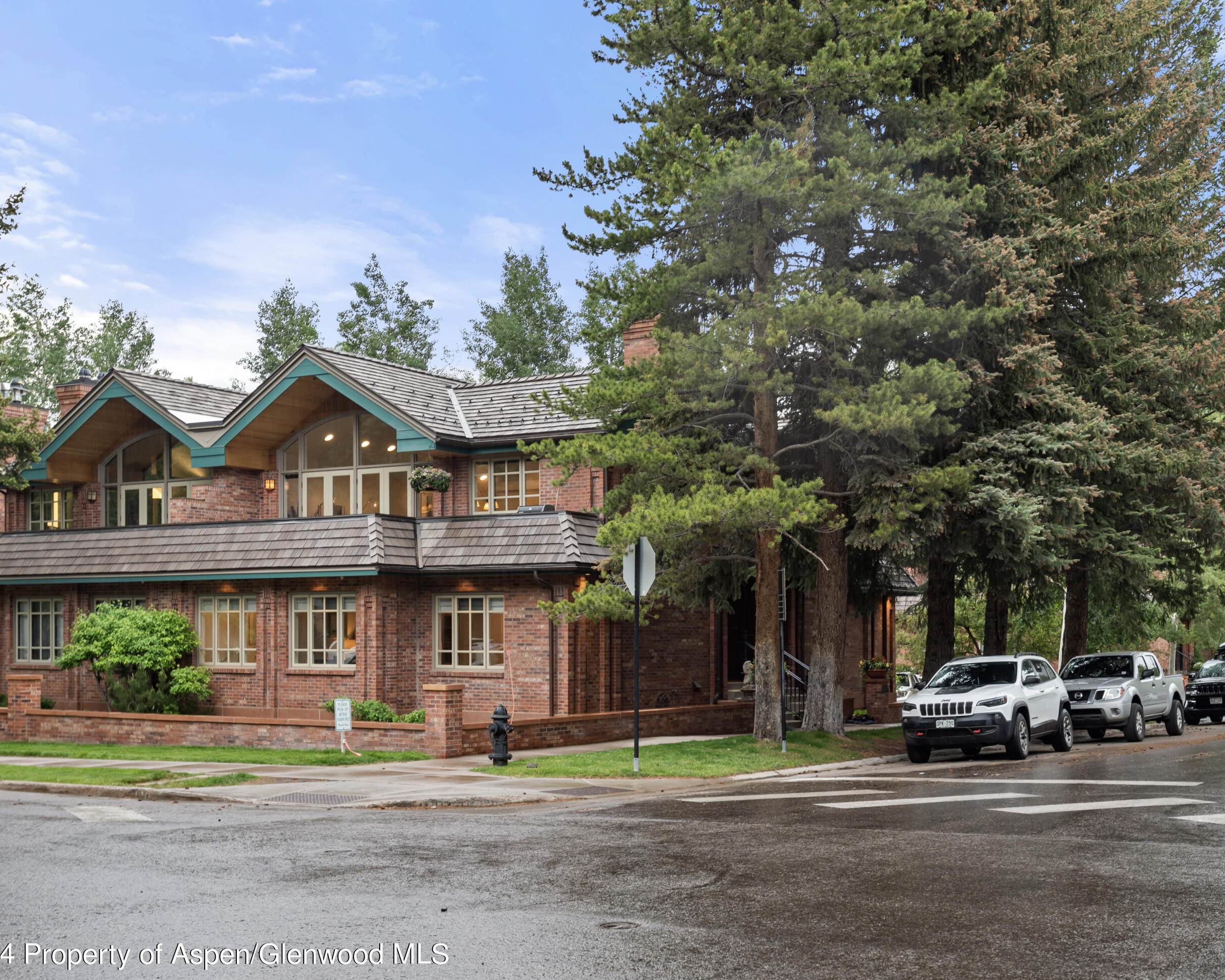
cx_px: 683
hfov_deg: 49.0
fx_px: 1341
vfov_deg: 40.1
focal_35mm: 37
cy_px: 497
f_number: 7.1
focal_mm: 32
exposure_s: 1/25
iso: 320
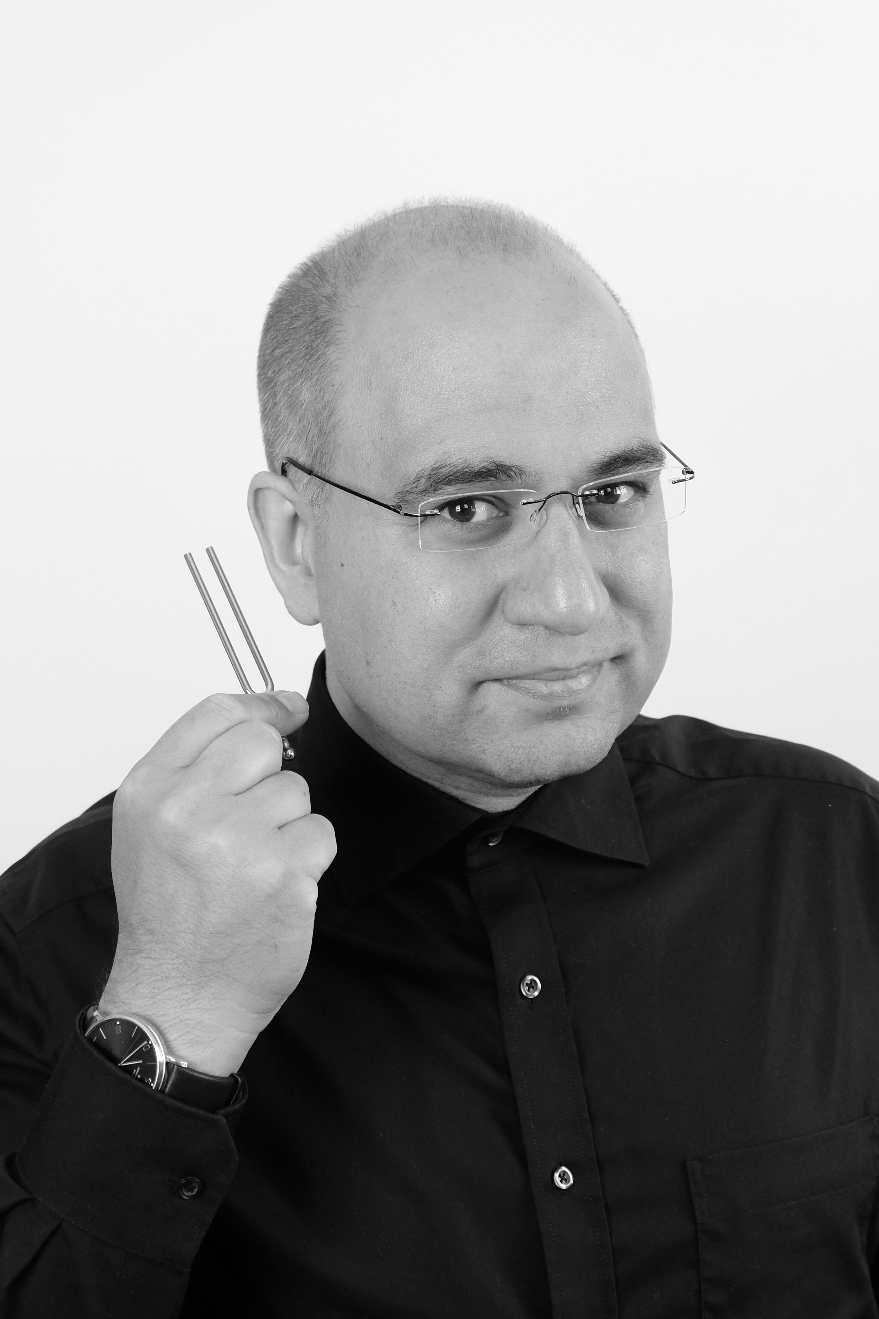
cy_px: 660
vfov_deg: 32.4
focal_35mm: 62
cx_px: 440
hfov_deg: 21.9
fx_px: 2270
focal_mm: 41.3
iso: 800
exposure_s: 1/75
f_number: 4.5
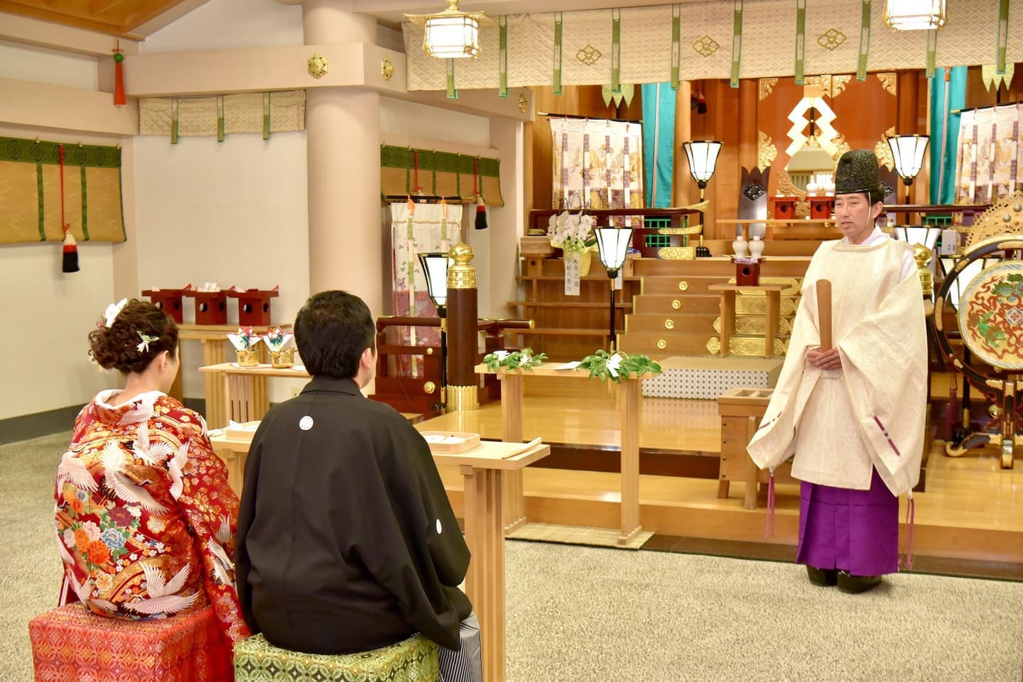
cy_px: 341
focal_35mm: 45
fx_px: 1279
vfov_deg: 29.9
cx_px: 512
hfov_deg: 43.6
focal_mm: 45
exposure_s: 1/80
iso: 4000
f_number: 5.6
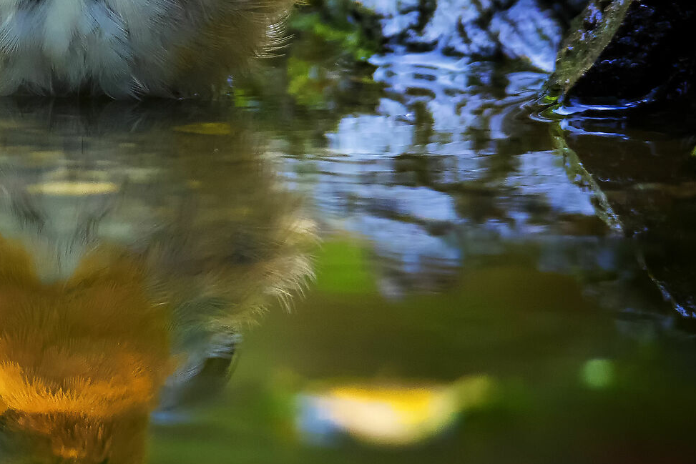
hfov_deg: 1.4
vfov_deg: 0.9
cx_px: 13
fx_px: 28616
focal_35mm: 1480
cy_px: 39
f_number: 7.1
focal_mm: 400
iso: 1250
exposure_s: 1/160
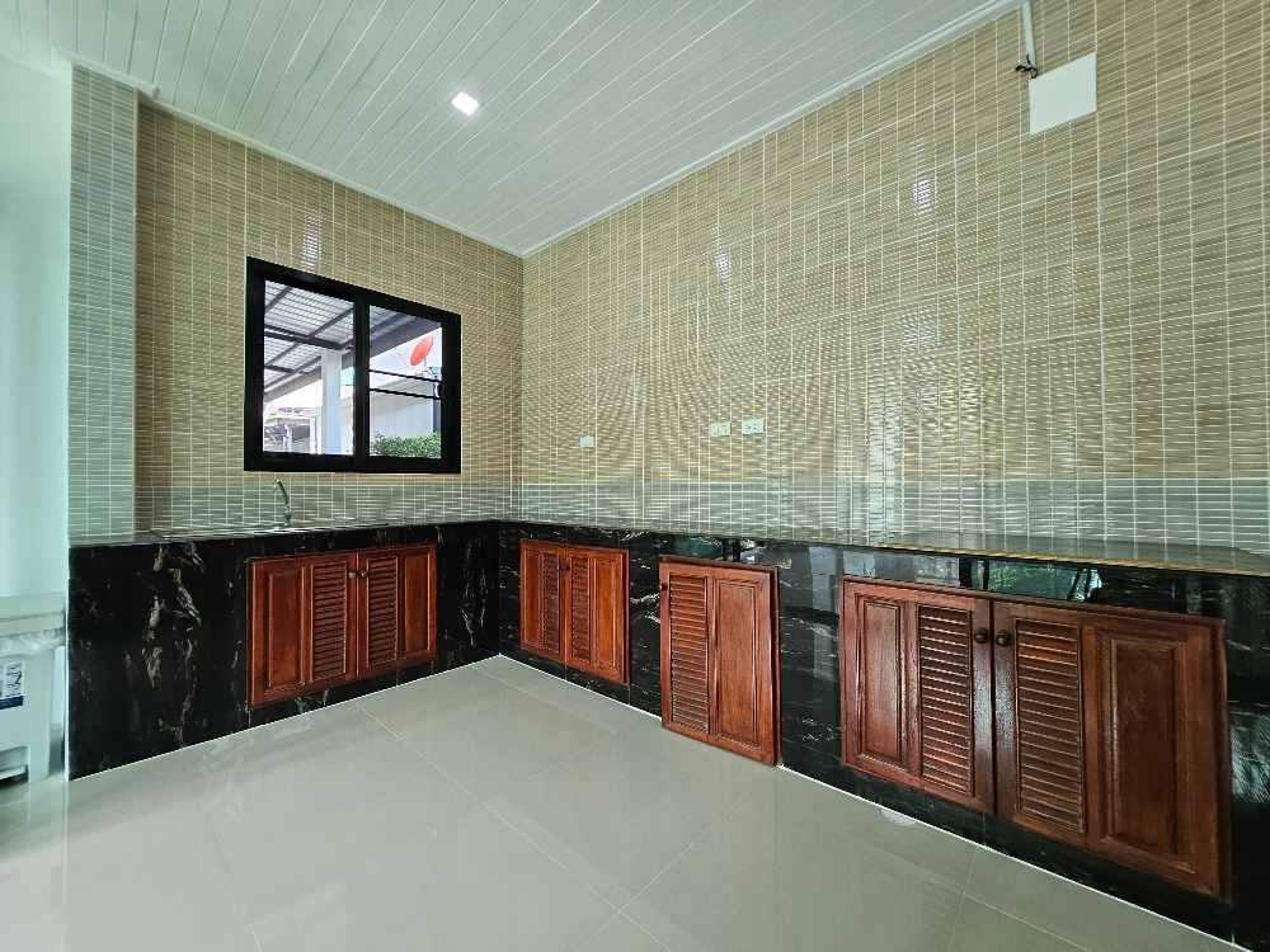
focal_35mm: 13
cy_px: 476
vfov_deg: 89.9
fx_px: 477
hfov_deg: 106.2
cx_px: 635
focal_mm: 1.74
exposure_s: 1/50
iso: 125
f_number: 2.2
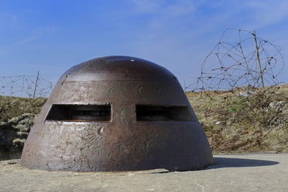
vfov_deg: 19.5
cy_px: 96
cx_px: 144
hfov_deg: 28.8
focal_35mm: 70
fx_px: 560
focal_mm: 70
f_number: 11
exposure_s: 1/200
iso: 200
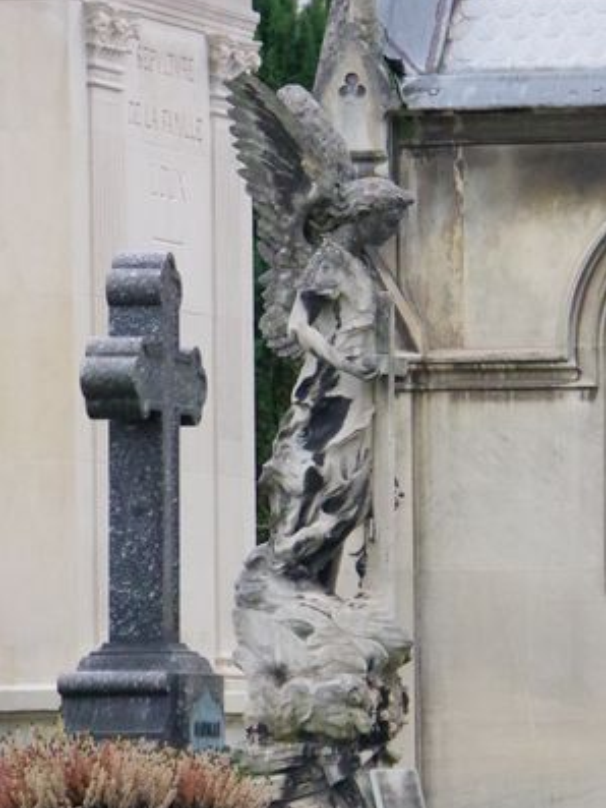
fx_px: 5156
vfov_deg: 9.0
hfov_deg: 6.7
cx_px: 303
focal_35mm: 221
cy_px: 437
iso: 12800
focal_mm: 135
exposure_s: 1/250
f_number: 10
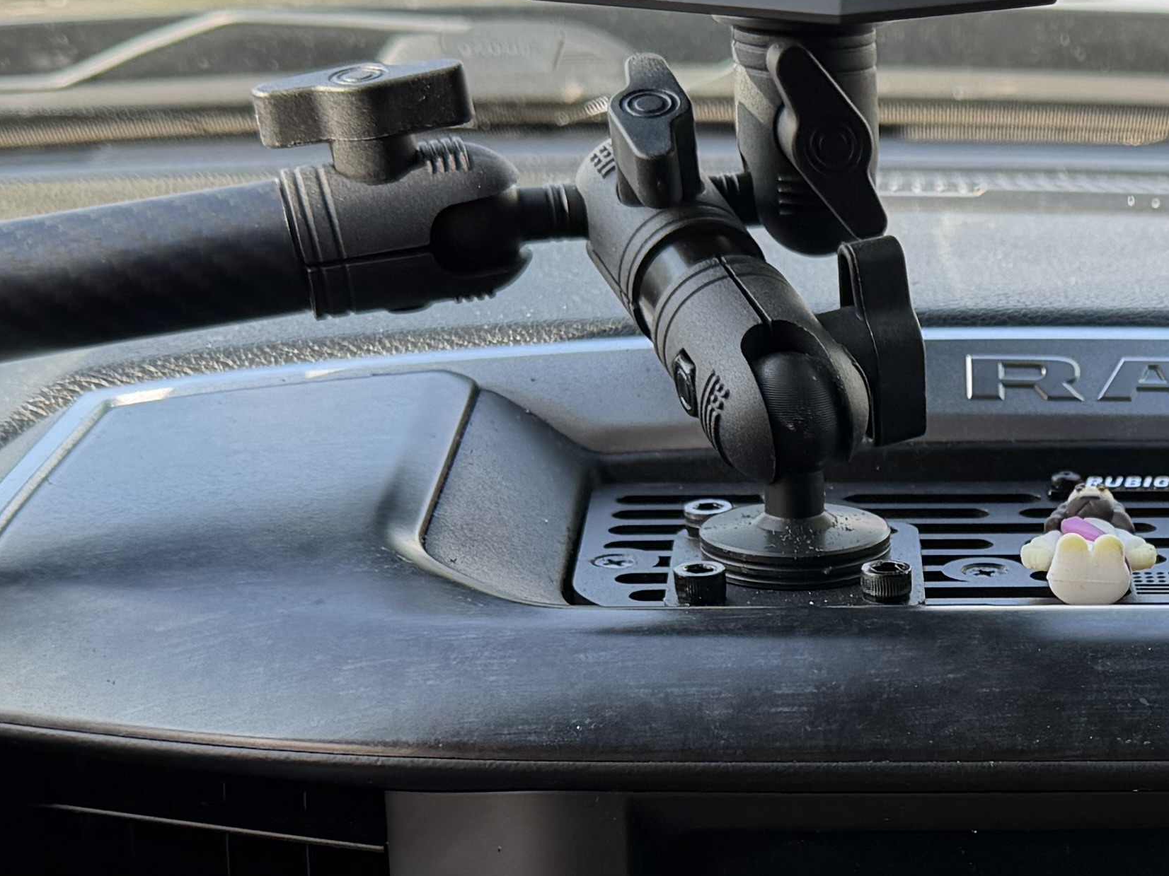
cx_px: 1228
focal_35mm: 83
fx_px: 2803
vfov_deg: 17.3
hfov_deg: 22.5
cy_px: 918
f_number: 1.78
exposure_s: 1/383
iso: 100
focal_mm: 6.76
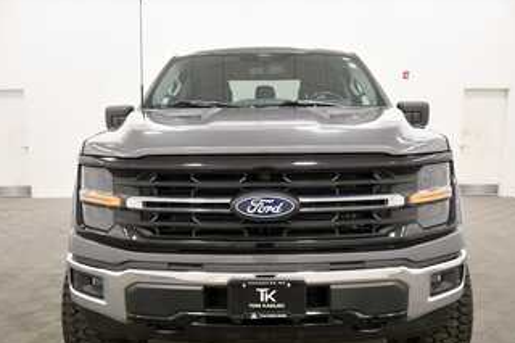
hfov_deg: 54.4
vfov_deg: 37.7
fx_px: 500
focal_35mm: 35
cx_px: 266
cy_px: 207
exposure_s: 1/125
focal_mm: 19
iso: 1100
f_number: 5.6
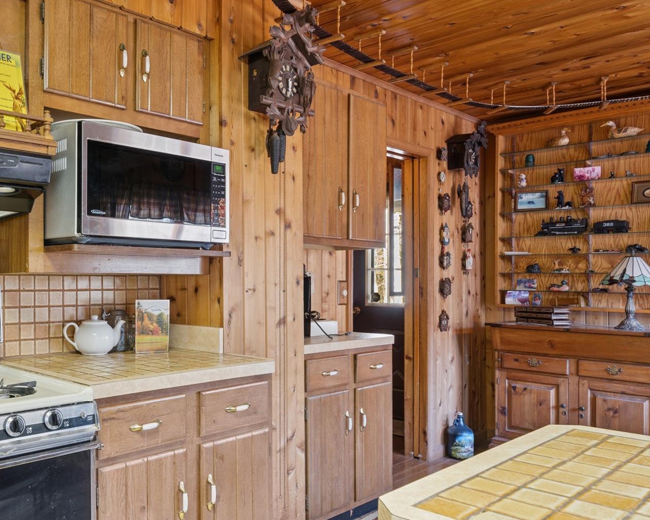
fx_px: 558
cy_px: 291
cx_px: 173
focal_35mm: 29
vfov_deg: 49.9
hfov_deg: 57.8
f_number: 8
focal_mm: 19
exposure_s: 1/2.5
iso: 200
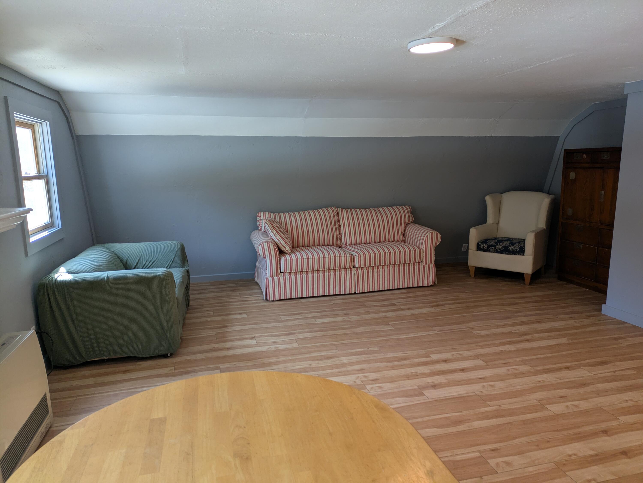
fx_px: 465
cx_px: 322
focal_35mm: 25
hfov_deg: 69.4
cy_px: 242
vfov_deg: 54.9
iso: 91
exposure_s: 1/100
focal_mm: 5.43
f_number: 1.89
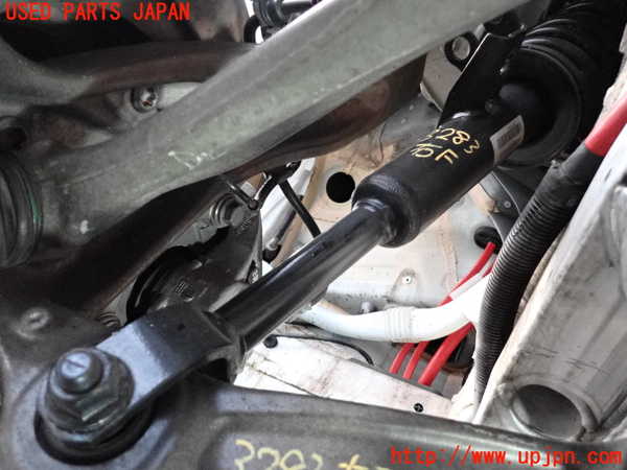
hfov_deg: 69.4
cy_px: 235
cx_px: 314
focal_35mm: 25
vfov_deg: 54.9
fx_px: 453
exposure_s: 1/125
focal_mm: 4.5
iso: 2000
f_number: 2
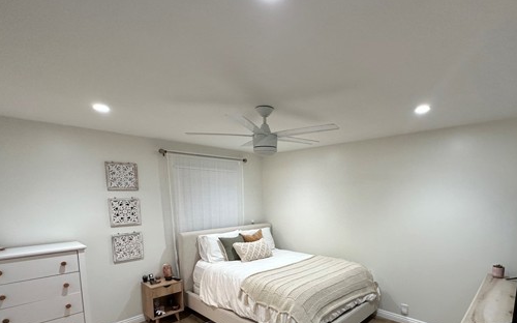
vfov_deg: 59.9
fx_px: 268
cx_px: 295
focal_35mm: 19
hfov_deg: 87.5
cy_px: 228
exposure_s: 1/120
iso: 200
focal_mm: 2.22
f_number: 2.2
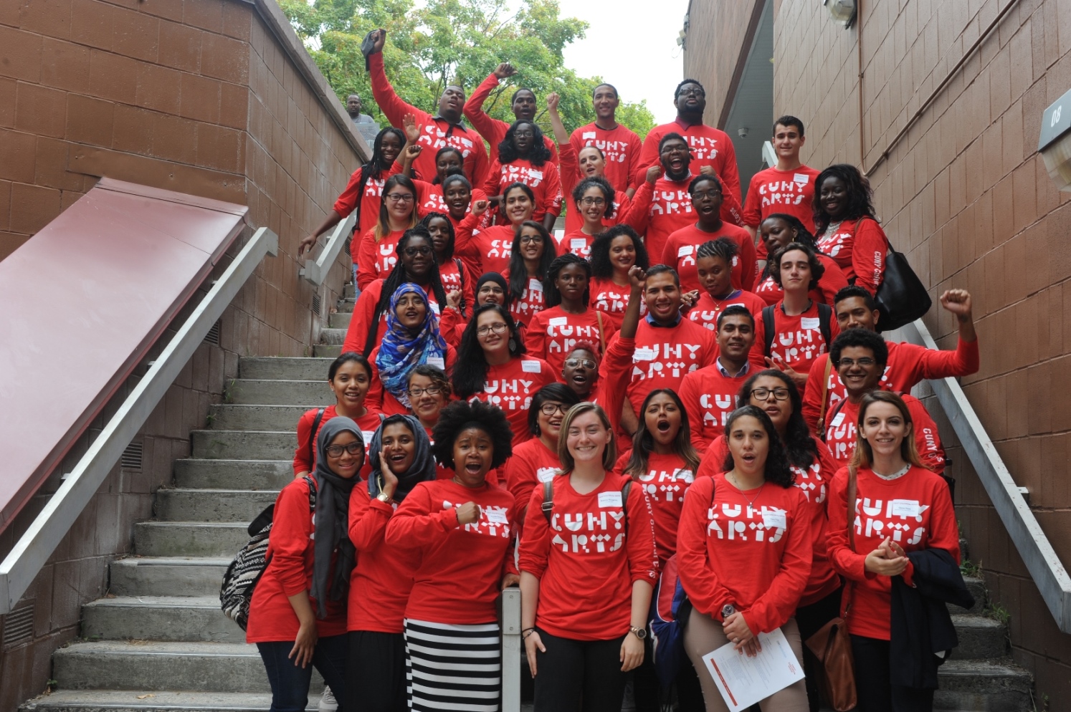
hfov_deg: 28.9
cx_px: 536
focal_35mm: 70
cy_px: 356
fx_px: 2081
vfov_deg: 19.4
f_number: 9
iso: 400
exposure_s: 1/160
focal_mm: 70
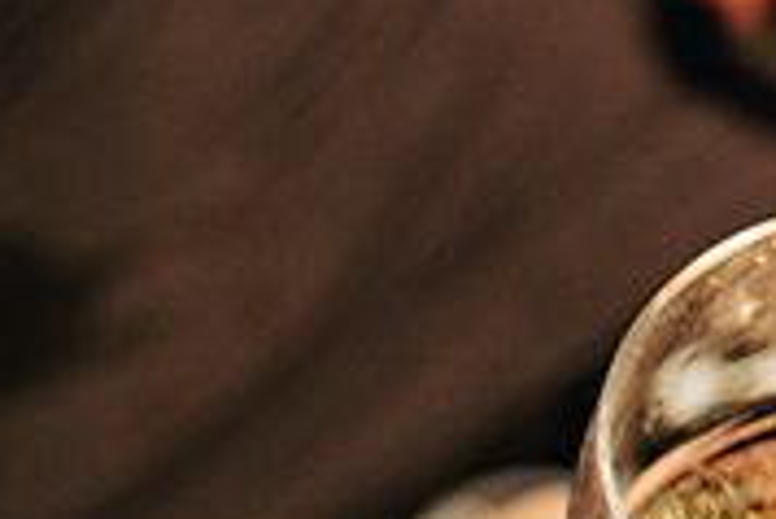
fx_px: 6558
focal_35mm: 304
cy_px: -81
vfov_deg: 4.5
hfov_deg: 6.5
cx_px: 1831
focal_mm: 50
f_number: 4.5
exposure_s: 1/25
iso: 800
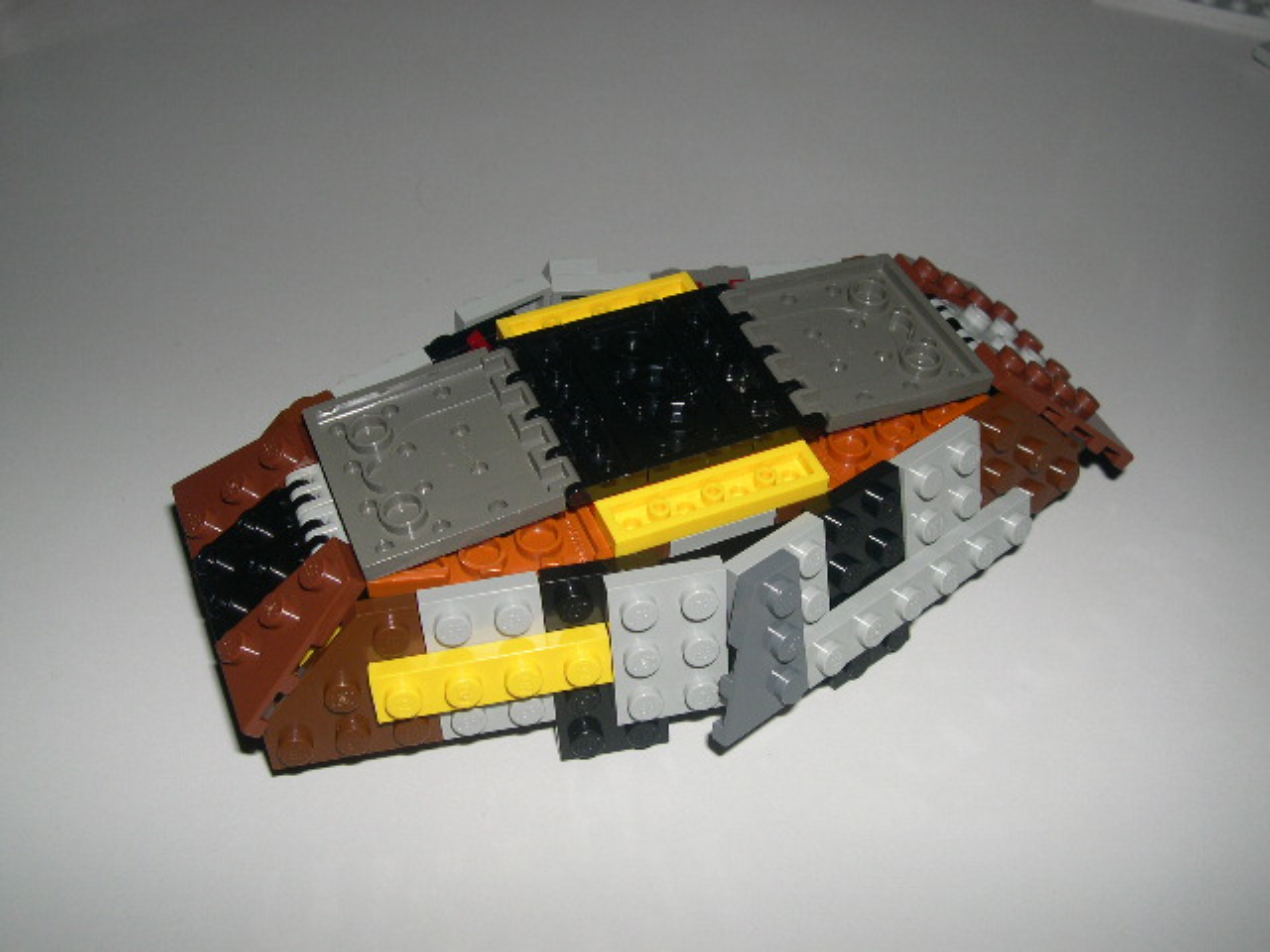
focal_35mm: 38
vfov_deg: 37.7
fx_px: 1394
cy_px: 476
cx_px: 635
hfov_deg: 49.0
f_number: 7.6
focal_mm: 8
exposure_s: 1/60
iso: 100
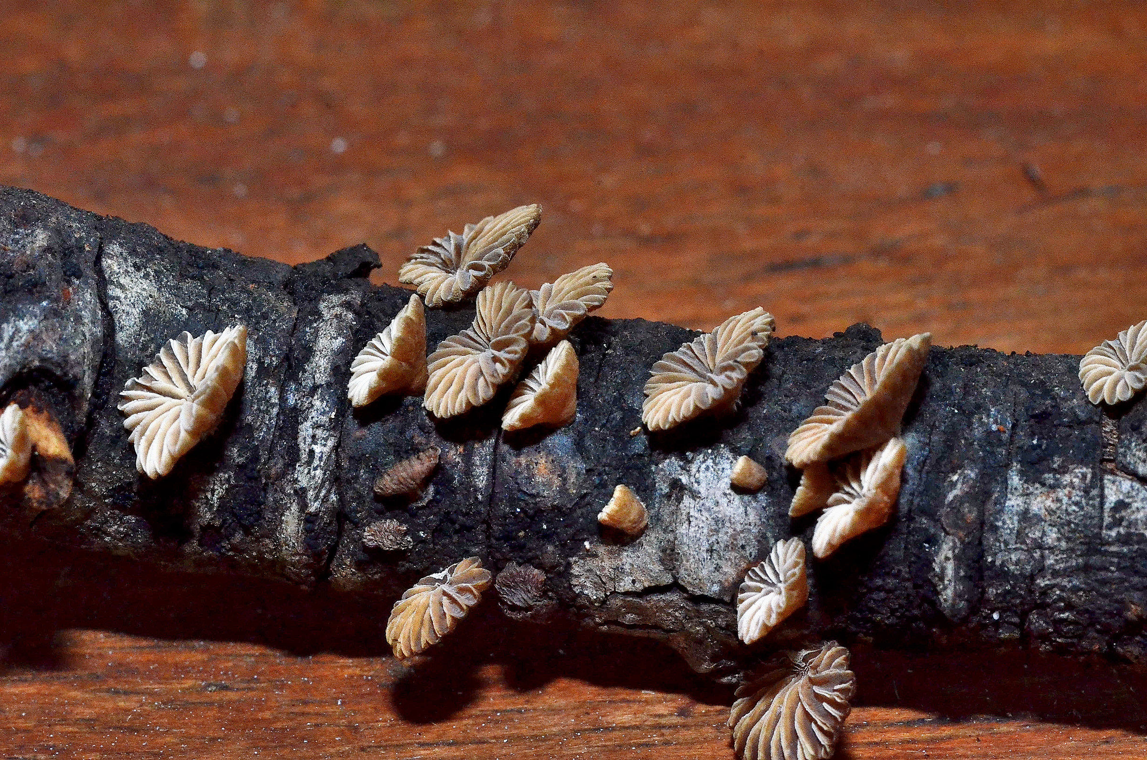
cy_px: 380
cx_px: 574
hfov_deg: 13.1
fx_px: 5007
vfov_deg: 8.7
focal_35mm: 158
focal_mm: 105
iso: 1600
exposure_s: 1/320
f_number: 25
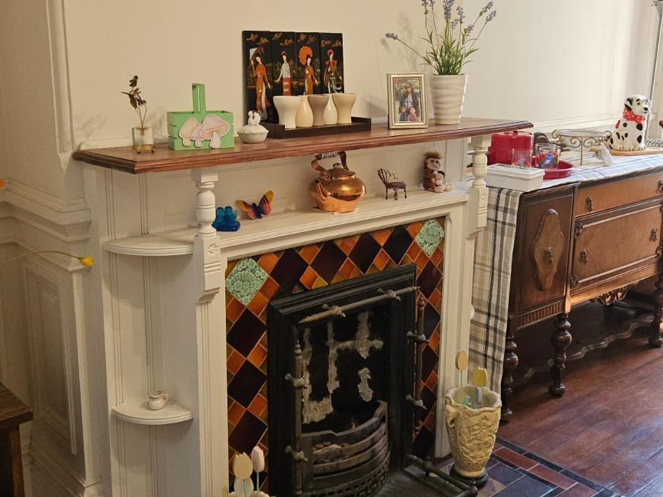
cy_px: 234
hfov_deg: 46.8
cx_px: 327
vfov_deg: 35.9
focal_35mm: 40
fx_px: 766
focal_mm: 5.4
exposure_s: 1/120
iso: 160
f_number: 1.8
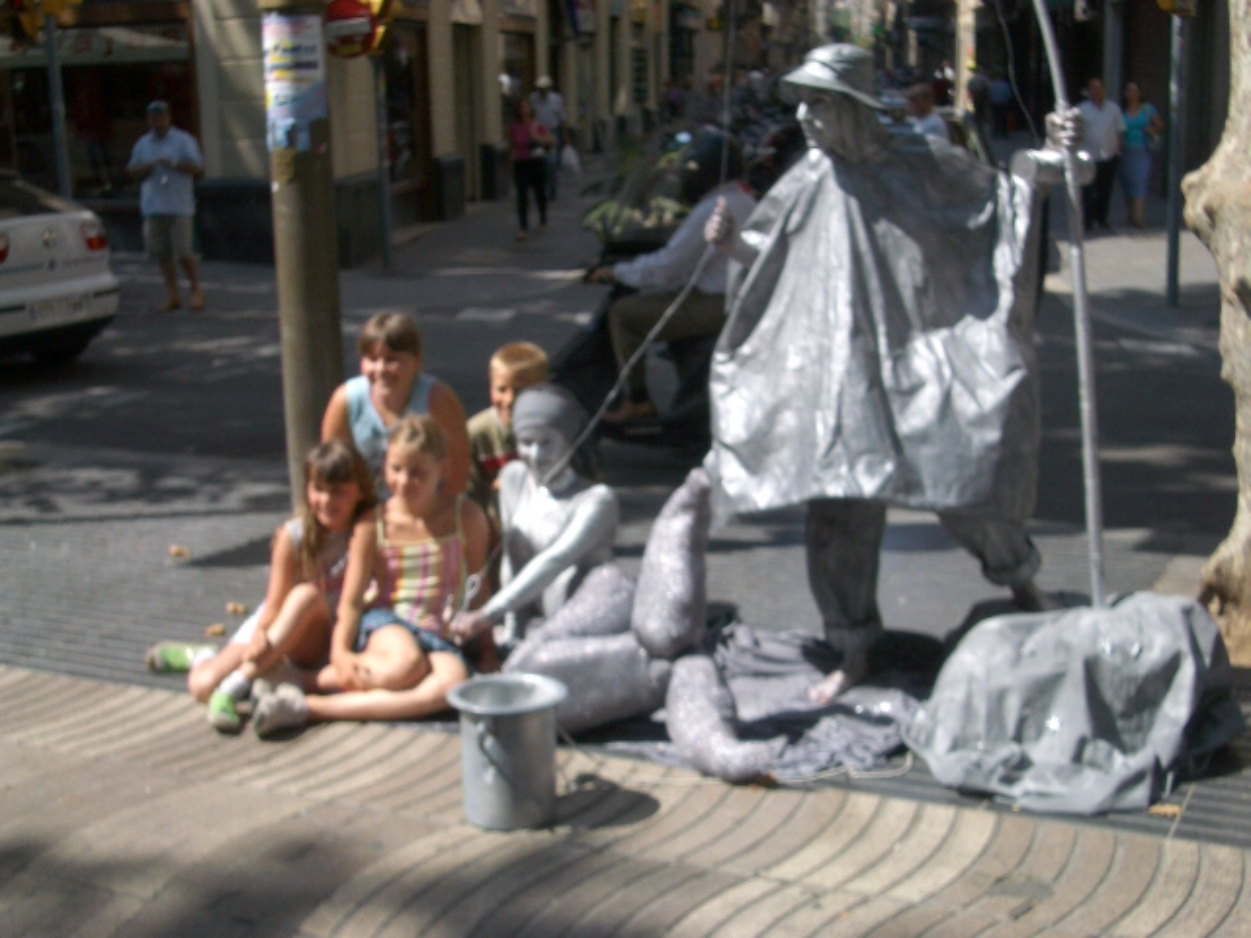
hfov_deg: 38.9
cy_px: 469
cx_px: 626
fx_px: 1771
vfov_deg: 29.7
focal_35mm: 49
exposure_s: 1/800
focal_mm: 8.2
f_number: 3.1
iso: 50
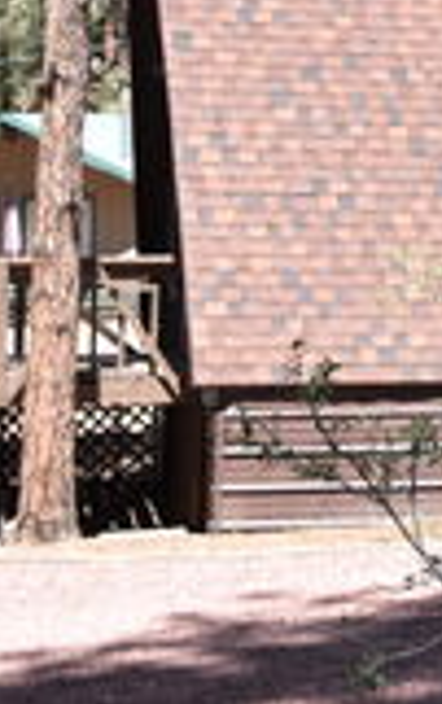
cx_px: 761
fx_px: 2614
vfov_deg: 15.0
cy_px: -37
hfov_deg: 9.3
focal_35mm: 136
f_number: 6.3
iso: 100
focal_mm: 28
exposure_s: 1/160
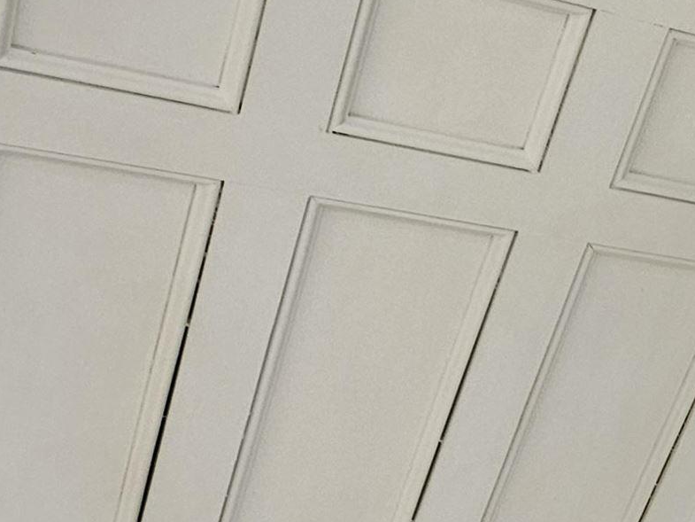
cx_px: 1266
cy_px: 700
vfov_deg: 15.5
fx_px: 1807
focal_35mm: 90
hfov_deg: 17.5
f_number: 1.8
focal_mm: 5.4
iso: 125
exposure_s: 1/120
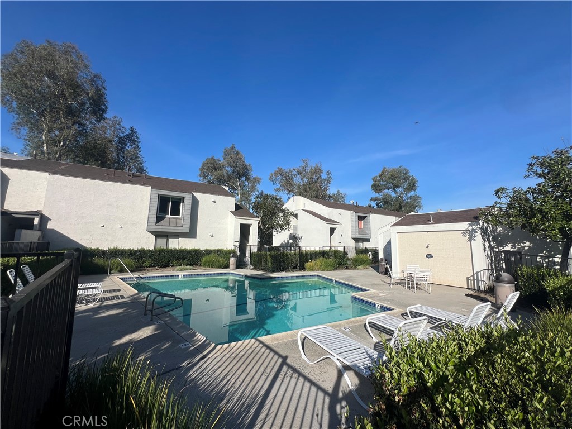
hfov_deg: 106.2
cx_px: 286
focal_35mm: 13
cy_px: 214
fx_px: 215
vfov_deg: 89.9
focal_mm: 1.57
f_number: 1.8
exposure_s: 1/2874
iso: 32
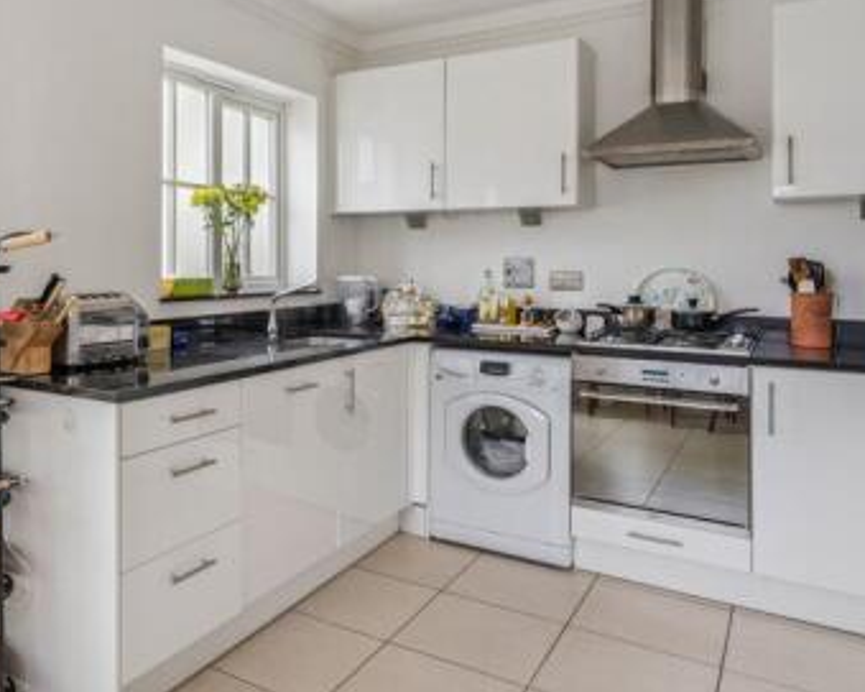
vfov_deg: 49.6
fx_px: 742
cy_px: 272
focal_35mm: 29
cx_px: 273
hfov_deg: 58.8
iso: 100
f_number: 8
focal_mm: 16
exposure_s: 1/3.33
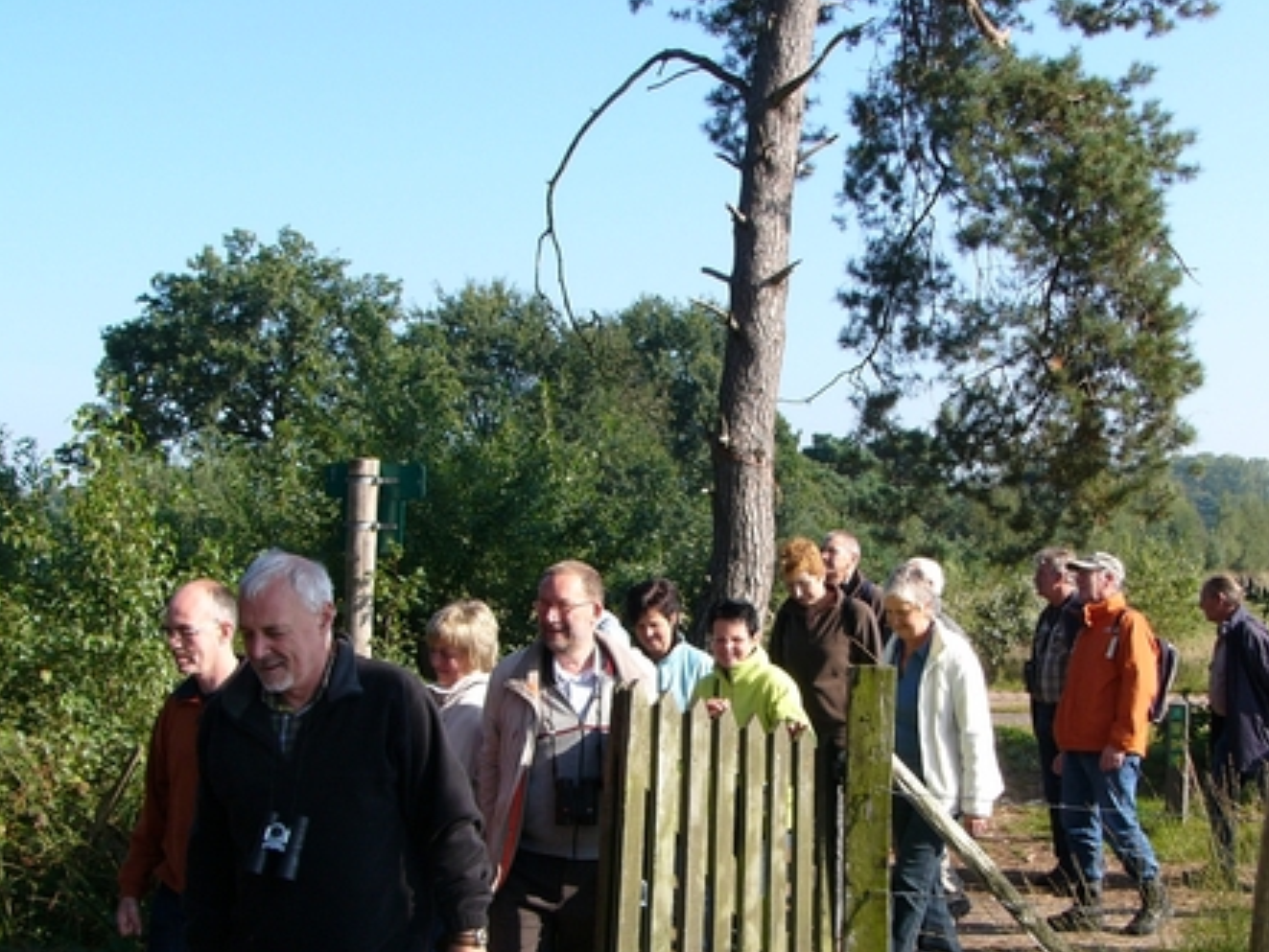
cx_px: 676
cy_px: 630
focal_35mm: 49
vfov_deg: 29.5
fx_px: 1797
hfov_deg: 38.9
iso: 50
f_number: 4
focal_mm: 6
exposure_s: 1/250
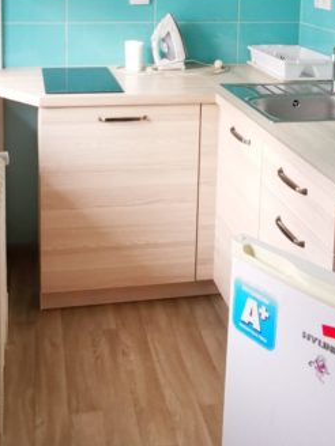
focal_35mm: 50
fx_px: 645
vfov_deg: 35.9
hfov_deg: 29.1
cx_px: 159
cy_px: 45
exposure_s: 1/50
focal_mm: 2.35
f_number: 2.2
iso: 400
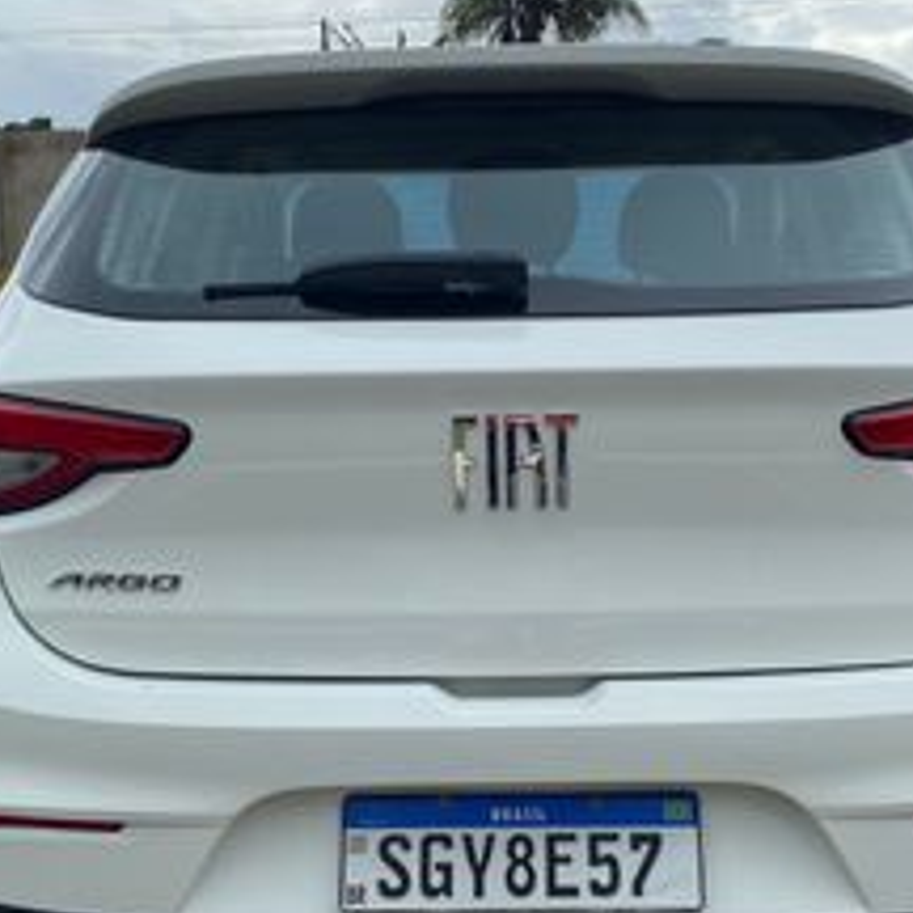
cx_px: 486
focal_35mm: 50
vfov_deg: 34.0
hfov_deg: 34.0
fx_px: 1492
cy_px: 486
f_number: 1.8
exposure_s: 1/1565
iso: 32
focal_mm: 4.25
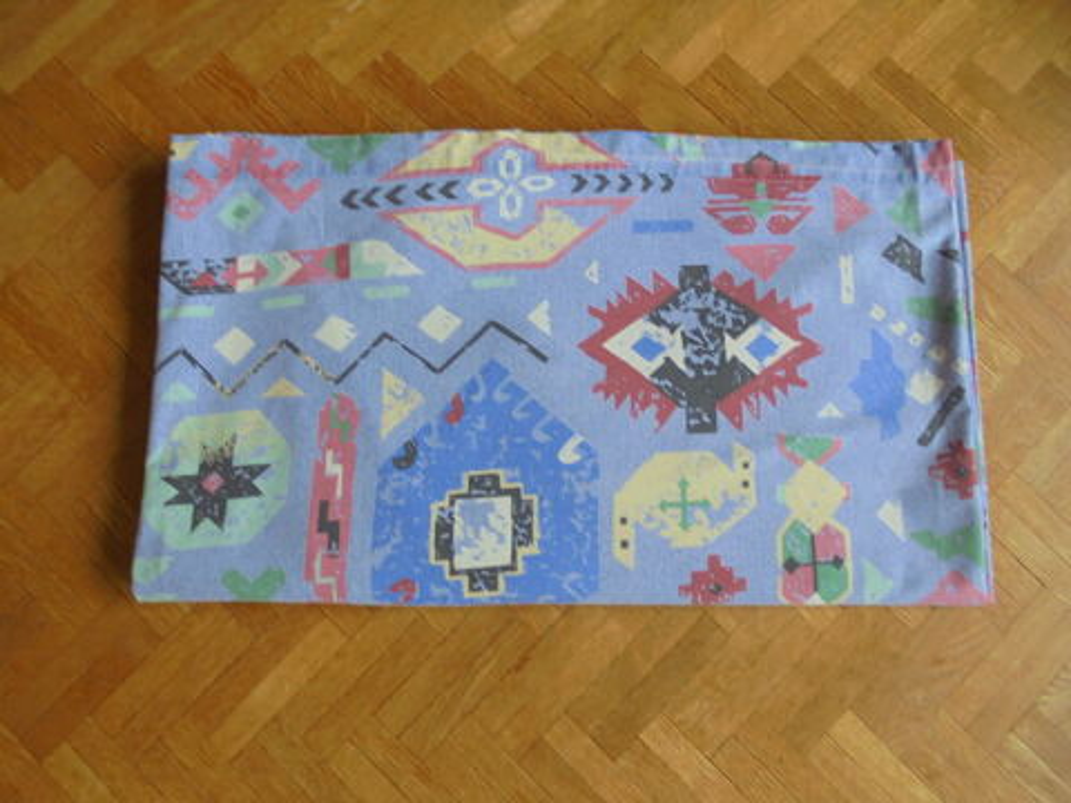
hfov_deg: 67.3
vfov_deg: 53.1
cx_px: 536
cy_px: 402
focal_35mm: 26
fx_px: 804
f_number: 3.5
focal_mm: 4.6
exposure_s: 1/40
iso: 100
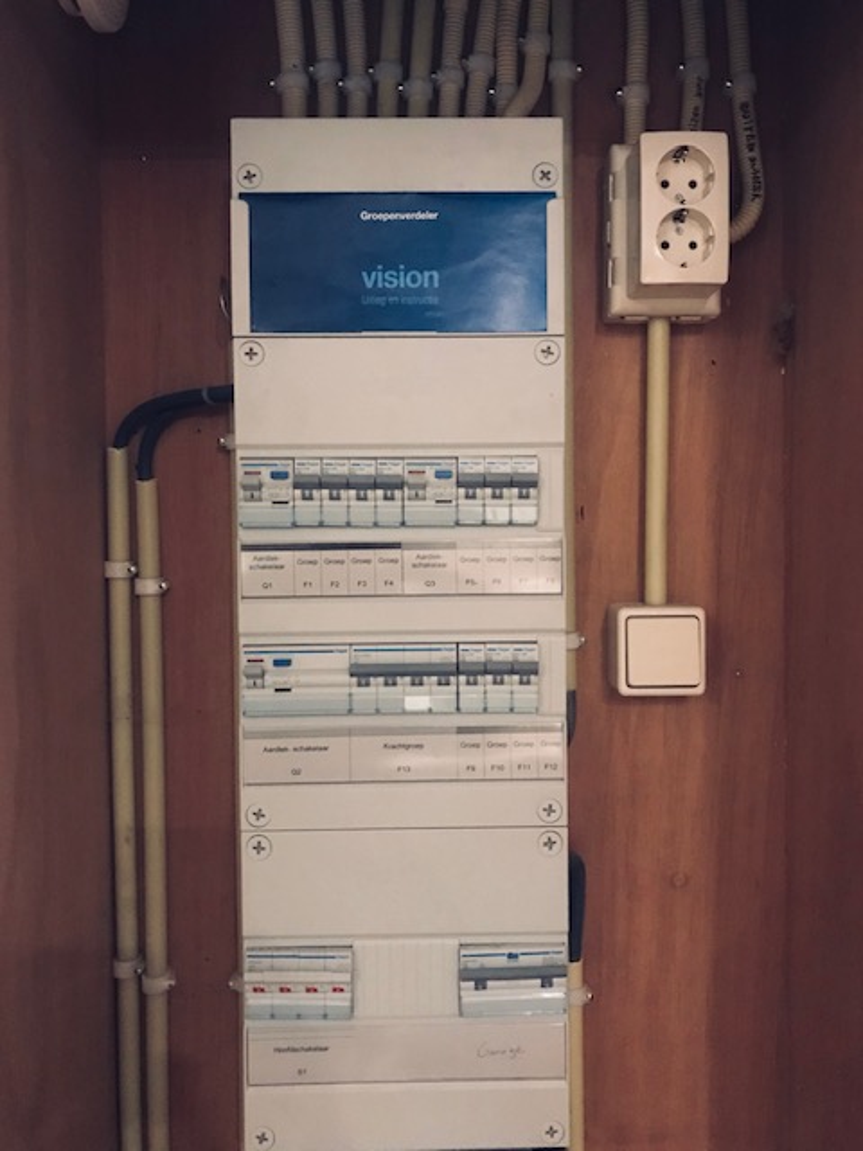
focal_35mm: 28
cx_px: 432
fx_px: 931
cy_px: 576
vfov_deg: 63.4
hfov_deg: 49.7
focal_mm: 3.99
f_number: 1.8
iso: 125
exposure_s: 1/4
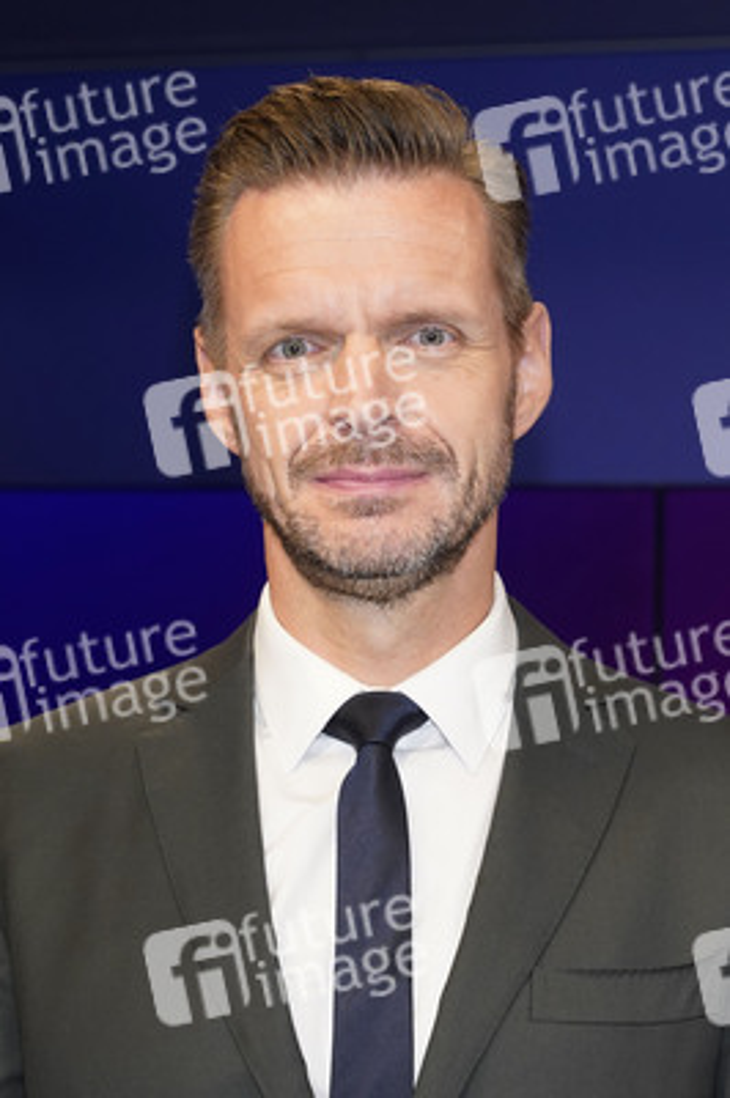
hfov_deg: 19.4
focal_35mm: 70
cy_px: 549
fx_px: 2133
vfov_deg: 28.9
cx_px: 365
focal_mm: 70
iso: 2000
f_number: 5.6
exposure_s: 1/160
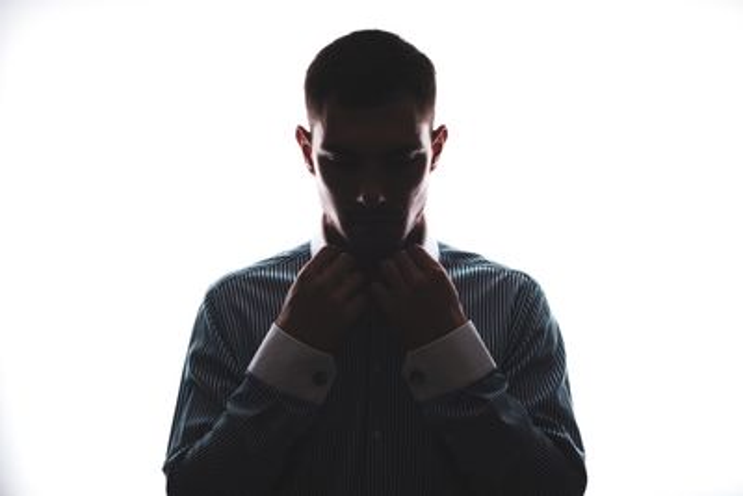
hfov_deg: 19.4
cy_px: 248
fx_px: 2168
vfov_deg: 13.1
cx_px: 372
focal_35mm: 105
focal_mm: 105
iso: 100
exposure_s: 1/160
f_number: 11
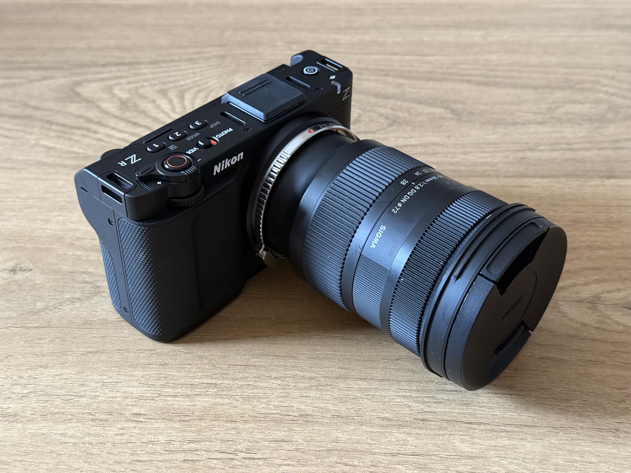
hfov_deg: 39.7
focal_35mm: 48
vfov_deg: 30.3
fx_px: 875
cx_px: 316
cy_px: 236
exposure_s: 1/30
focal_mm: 6.76
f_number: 1.78
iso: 500
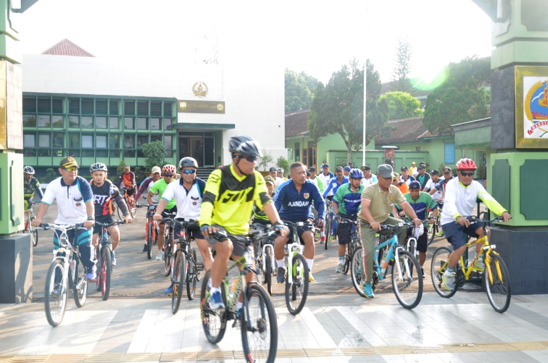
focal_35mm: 45
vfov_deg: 29.7
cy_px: 182
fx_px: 684
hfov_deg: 43.7
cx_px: 274
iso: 100
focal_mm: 30
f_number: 5.6
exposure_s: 1/50
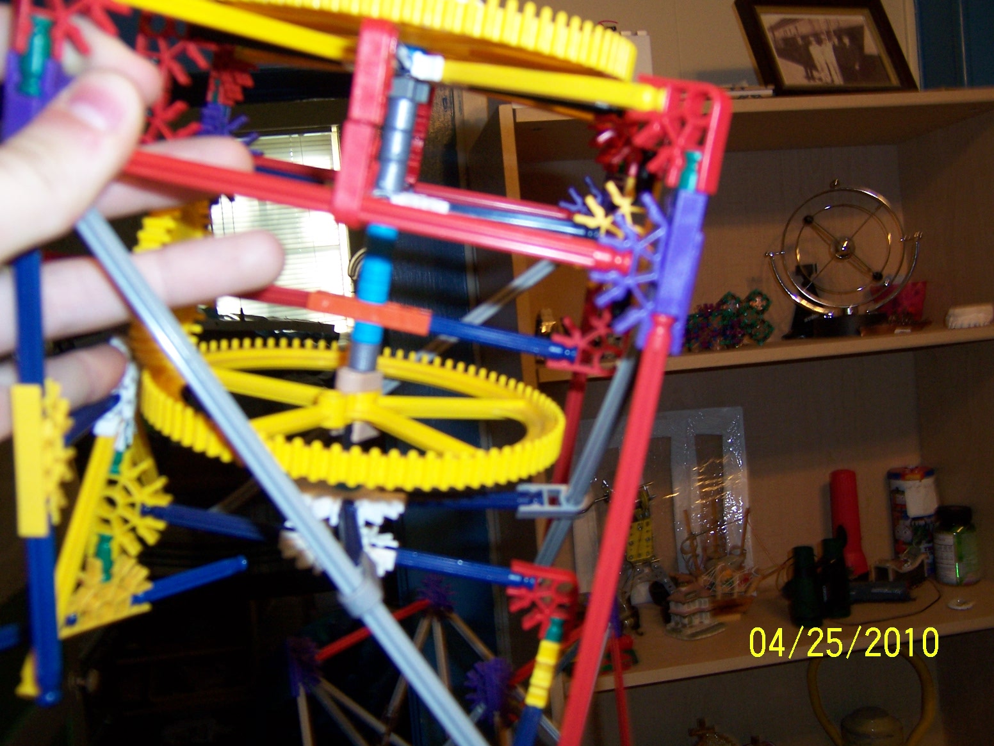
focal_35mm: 33
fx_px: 948
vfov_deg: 42.9
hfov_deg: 55.4
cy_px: 373
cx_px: 497
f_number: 2.8
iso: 140
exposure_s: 1/60
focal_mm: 5.5
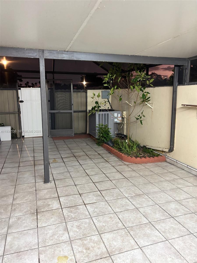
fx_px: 197
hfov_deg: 53.1
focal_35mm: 26
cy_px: 132
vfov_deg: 67.3
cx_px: 98
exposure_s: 1/60
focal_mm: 5.96
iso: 400
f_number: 1.6
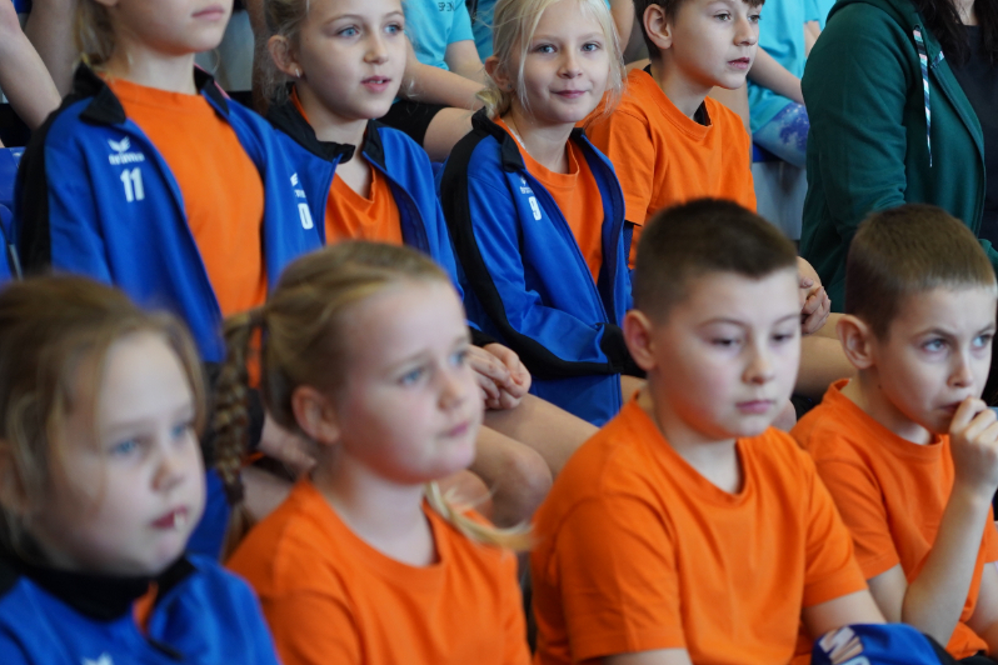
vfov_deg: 10.4
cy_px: 139
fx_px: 3659
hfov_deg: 15.5
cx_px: 737
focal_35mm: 132
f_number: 4
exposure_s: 1/100
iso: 1250
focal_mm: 81
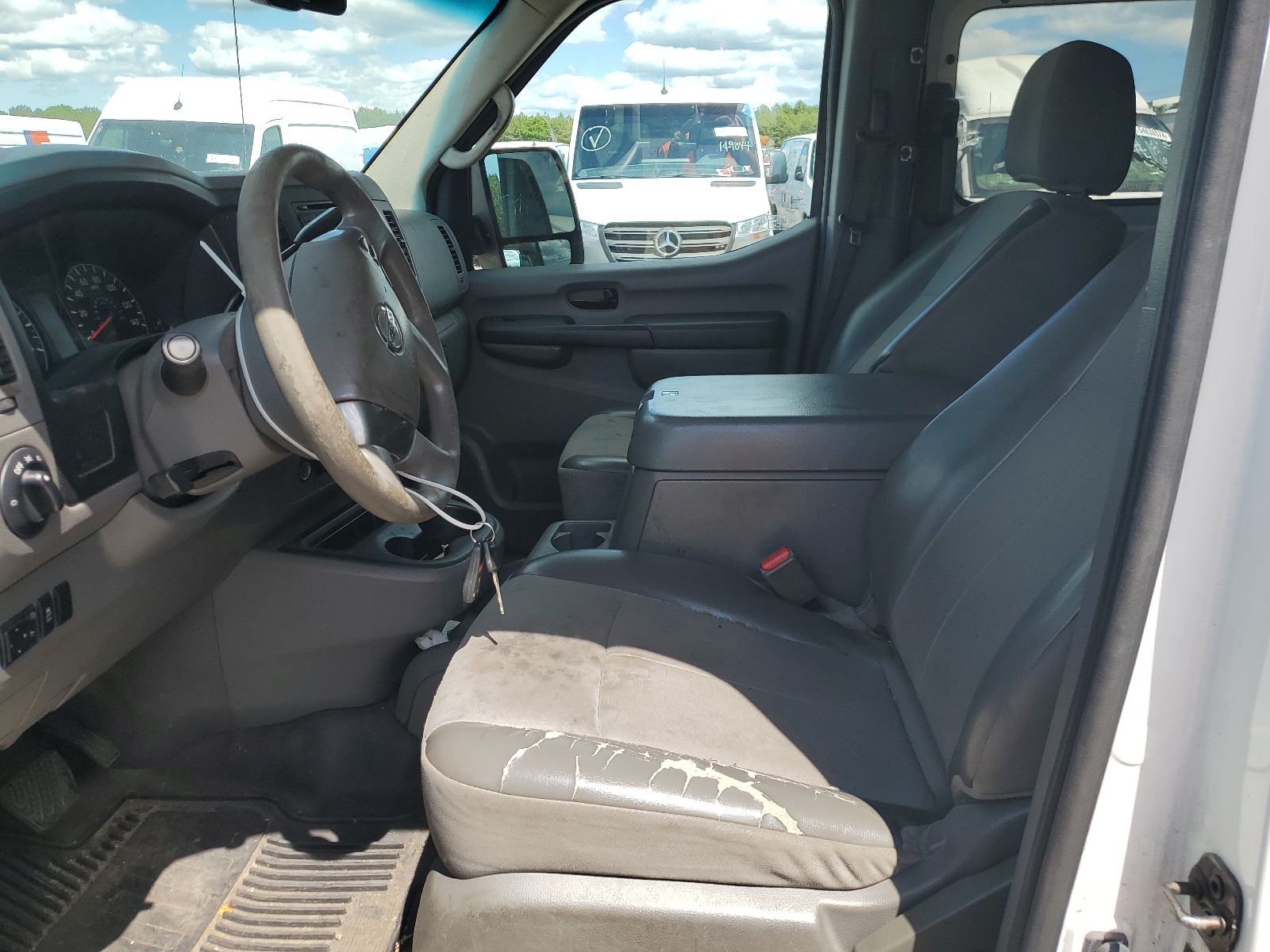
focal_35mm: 26
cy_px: 476
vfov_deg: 53.1
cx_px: 635
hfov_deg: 67.3
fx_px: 954
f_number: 1.5
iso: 50
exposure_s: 1/1250
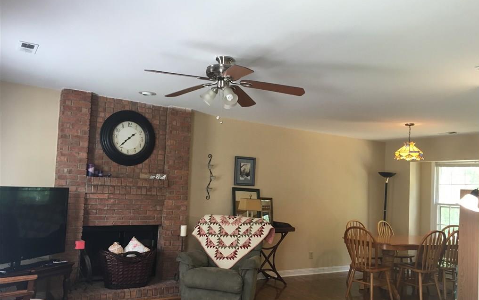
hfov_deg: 61.2
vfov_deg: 40.6
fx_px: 405
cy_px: 169
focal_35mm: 31
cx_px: 241
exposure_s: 1/30
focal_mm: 4.15
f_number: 2.2
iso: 80
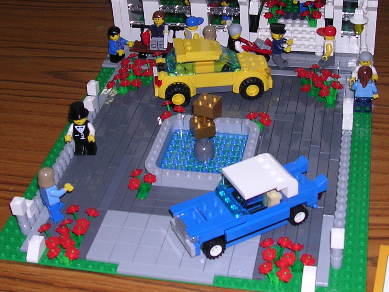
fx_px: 708
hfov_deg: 30.7
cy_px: 82
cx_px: 212
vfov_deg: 23.1
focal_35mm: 63
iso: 100
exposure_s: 1/60.1
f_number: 2.8
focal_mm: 5.8
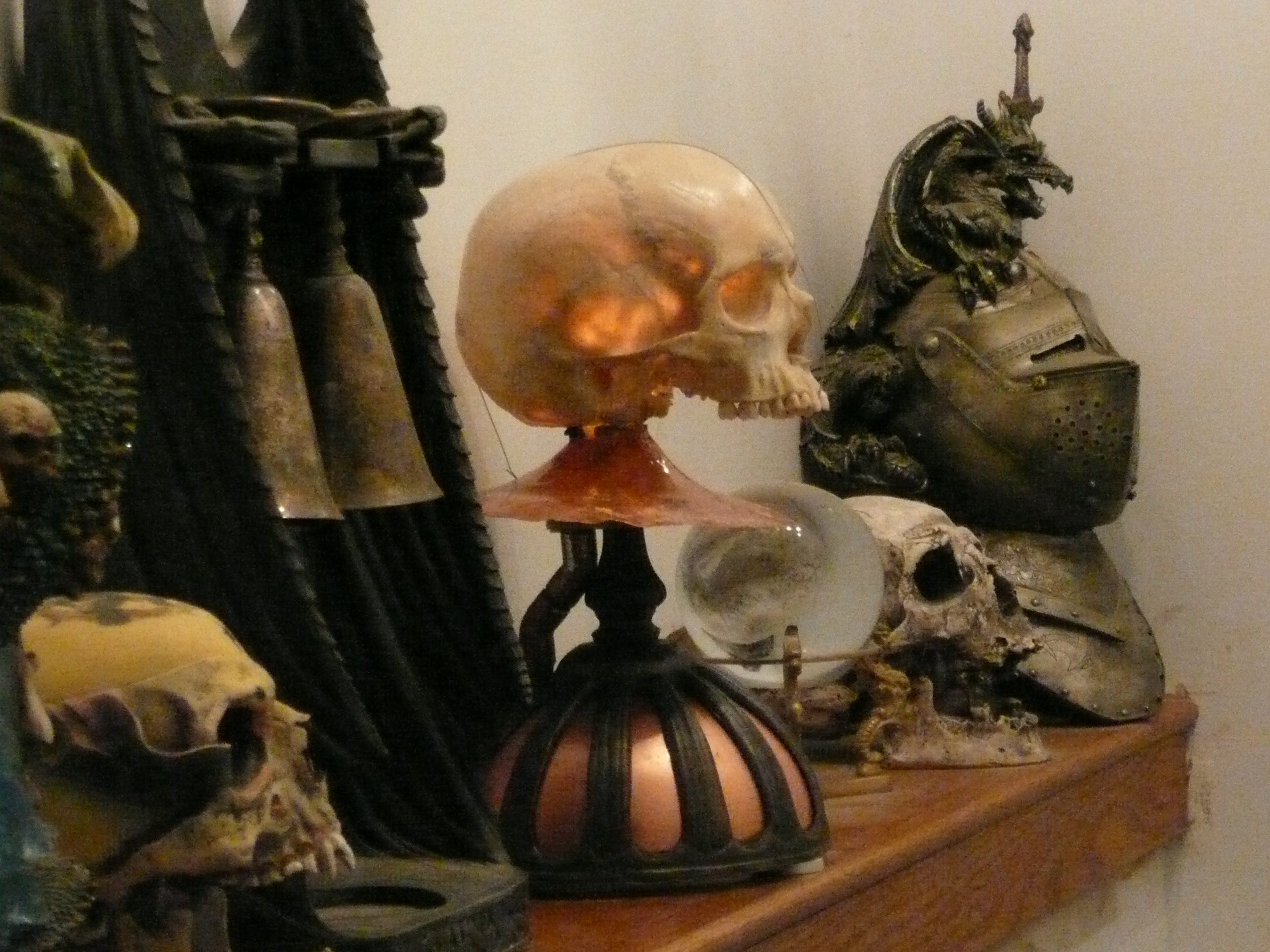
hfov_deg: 15.9
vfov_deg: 12.0
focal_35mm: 124
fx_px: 4549
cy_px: 476
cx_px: 635
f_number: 4.7
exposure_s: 1/40
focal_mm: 16.9
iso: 1250
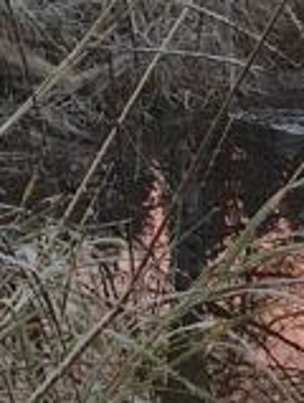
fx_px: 1948
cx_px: 524
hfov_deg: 8.6
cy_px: -71
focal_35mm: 167
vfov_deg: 11.6
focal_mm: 4.3
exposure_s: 1/50
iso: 250
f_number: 2.4
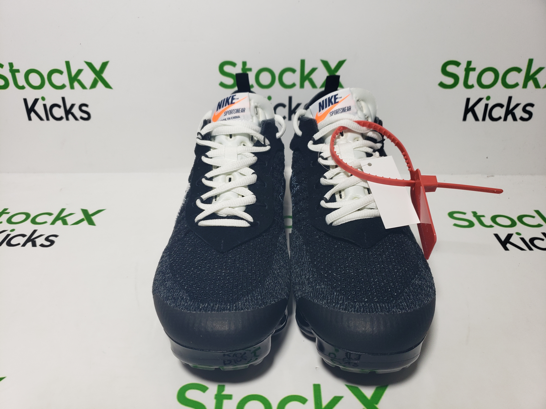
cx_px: 273
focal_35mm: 26
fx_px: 410
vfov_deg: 53.1
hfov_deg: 67.3
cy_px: 204
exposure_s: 1/457
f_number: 1.5
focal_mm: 4.3
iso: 50
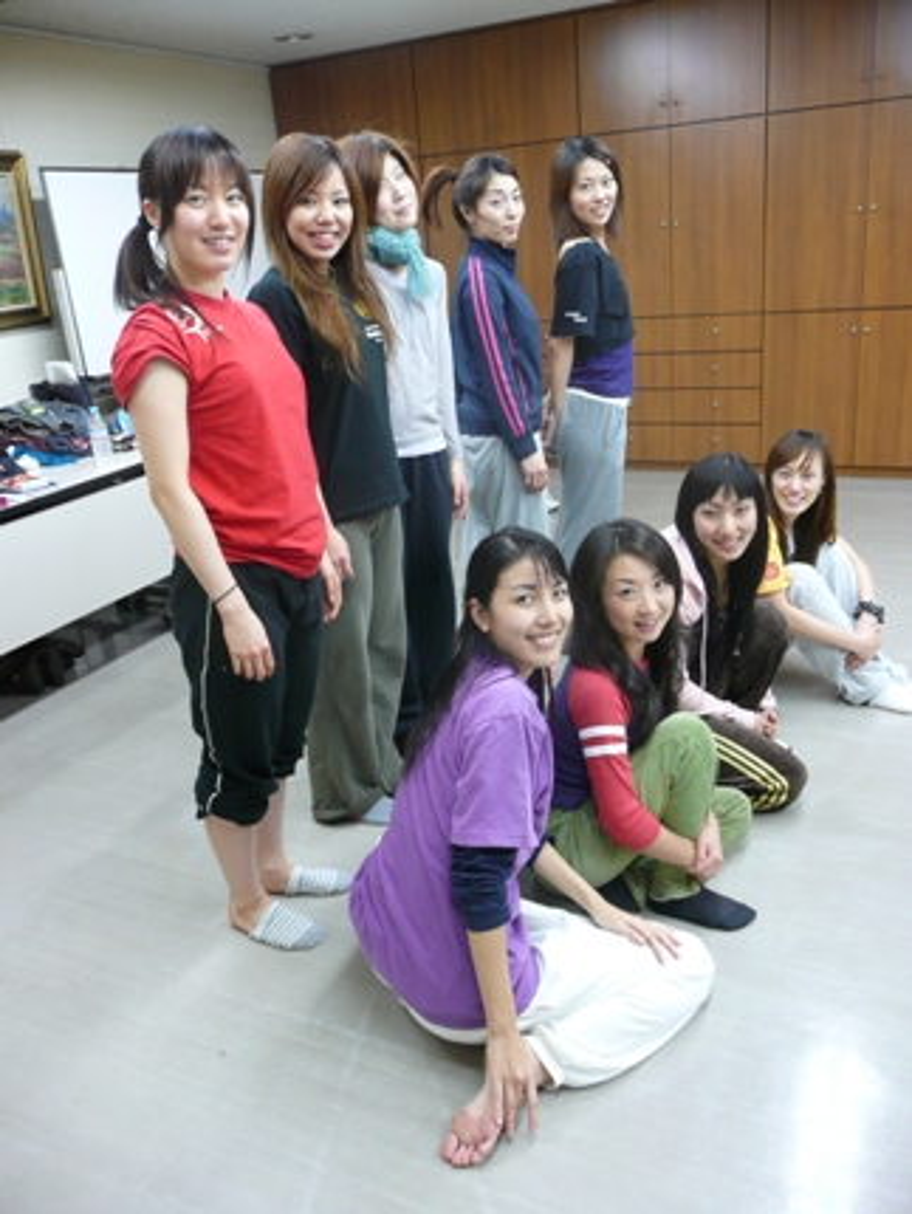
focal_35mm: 28
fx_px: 983
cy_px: 607
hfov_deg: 49.8
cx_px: 456
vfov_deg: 63.4
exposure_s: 1/13
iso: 200
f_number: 3.3
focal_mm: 4.6
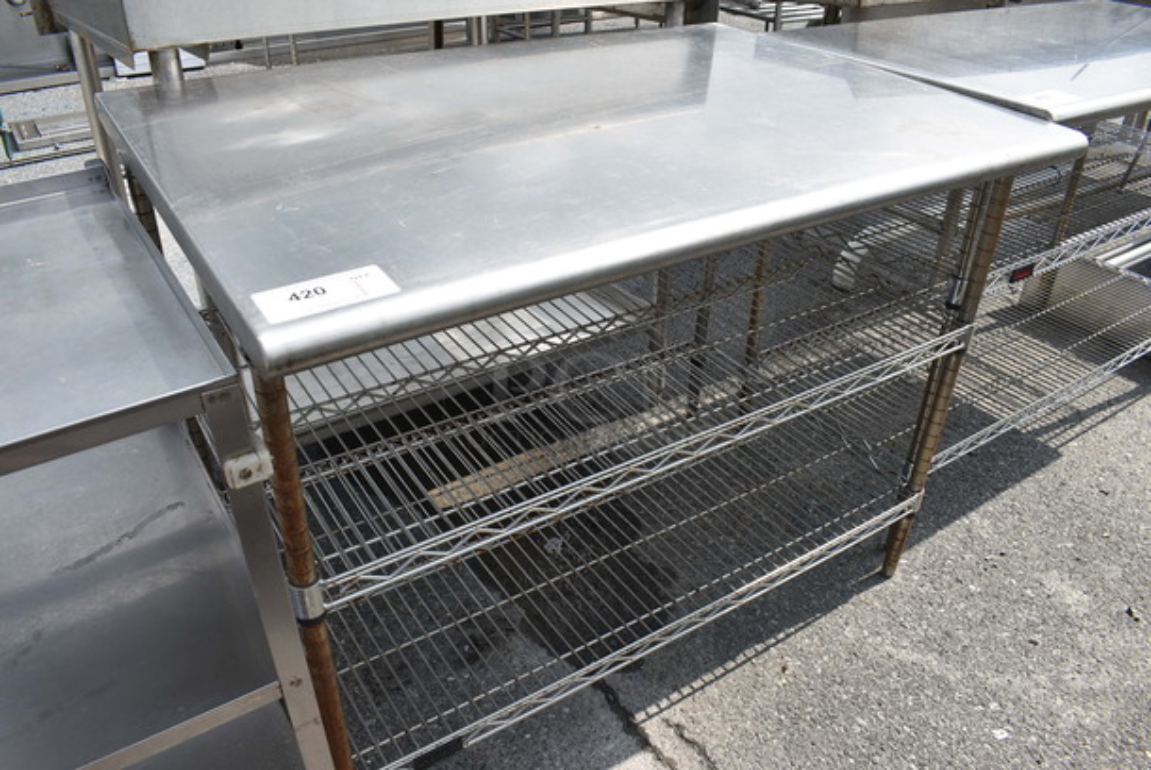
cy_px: 385
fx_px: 864
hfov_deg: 67.3
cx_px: 576
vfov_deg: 48.0
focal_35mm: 27
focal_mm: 18
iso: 100
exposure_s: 1/250
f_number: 8
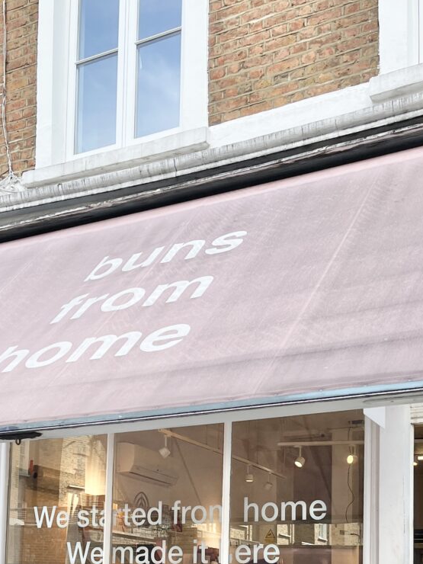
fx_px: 880
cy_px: 506
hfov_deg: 26.9
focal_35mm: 54
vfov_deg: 33.7
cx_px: 152
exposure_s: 1/657
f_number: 1.6
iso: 50
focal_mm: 5.1
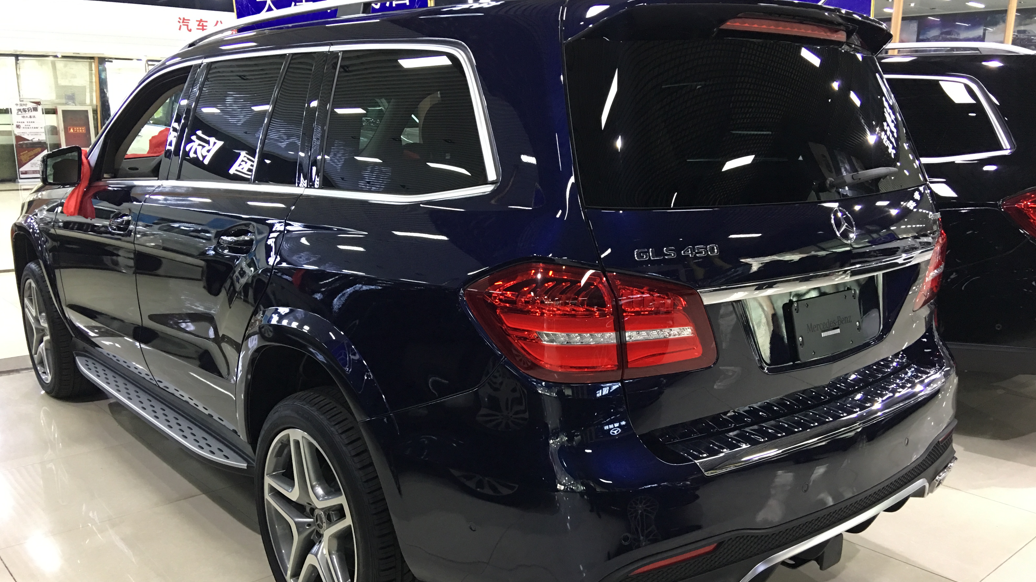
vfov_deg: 36.5
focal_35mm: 32
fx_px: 879
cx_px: 513
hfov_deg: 61.0
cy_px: 347
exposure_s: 1/17
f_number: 2.2
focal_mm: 4.15
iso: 100
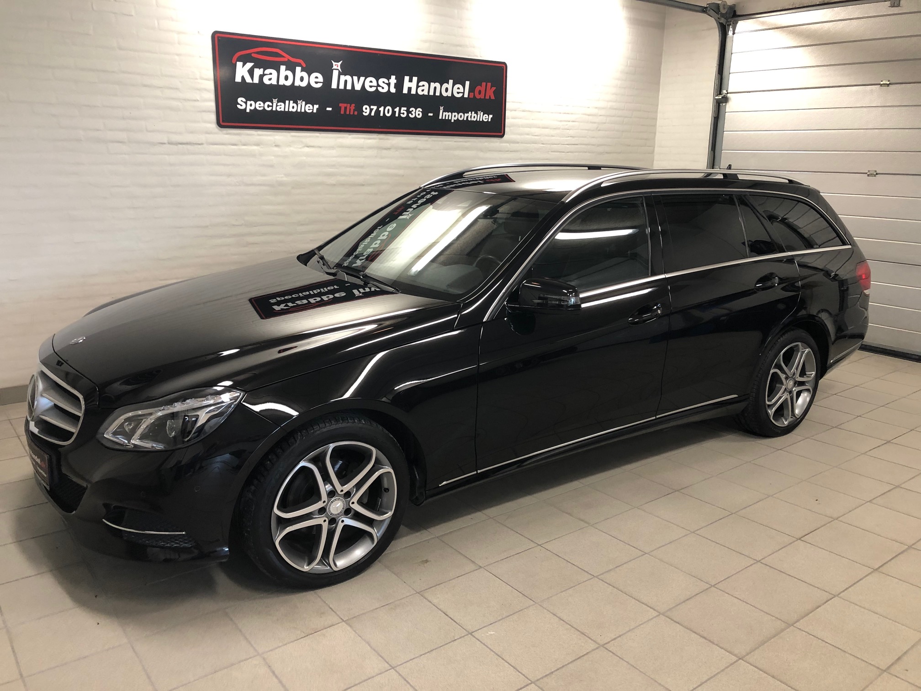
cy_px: 346
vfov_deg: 49.7
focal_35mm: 28
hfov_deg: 63.4
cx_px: 460
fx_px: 745
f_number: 1.8
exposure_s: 1/17
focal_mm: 3.99
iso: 50
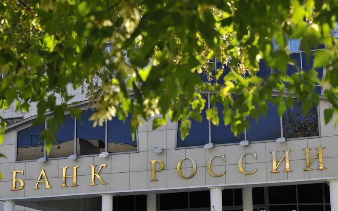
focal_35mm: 77
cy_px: 106
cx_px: 168
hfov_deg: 26.8
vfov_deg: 16.9
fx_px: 709
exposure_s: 1/1600
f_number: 6.3
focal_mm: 50
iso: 800
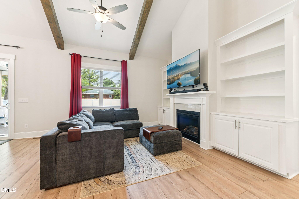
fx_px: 116
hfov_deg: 104.3
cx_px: 150
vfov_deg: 81.2
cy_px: 100
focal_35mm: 14
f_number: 9
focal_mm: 14
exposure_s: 1/4
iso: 200
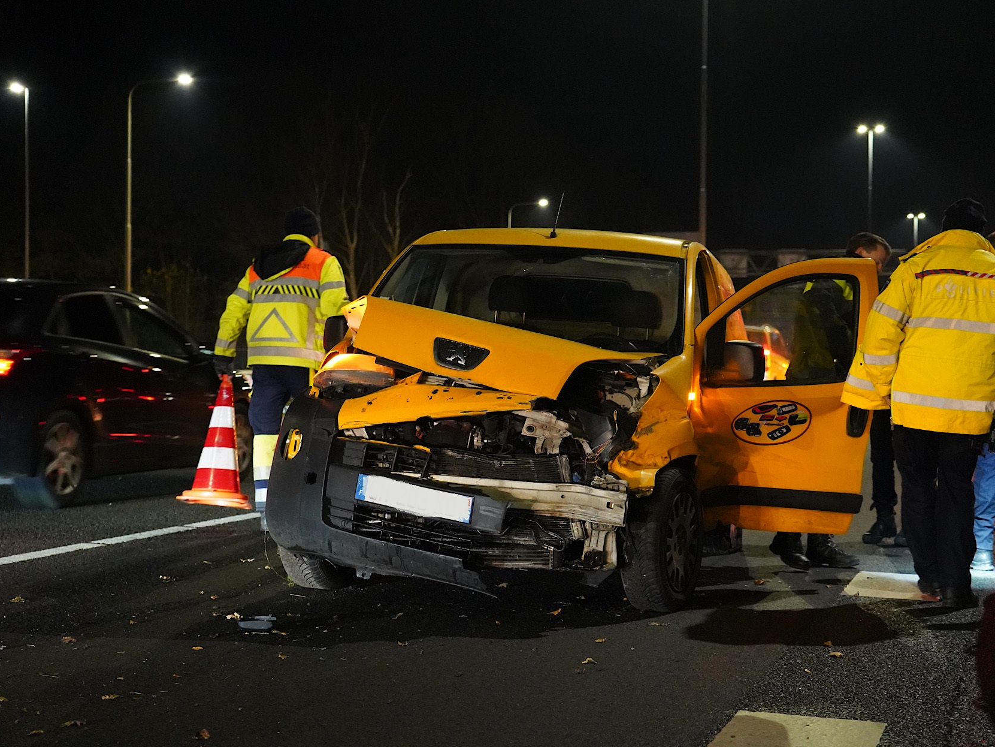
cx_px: 564
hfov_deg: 32.1
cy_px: 374
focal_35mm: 60
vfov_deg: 24.4
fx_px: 1725
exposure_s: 1/80
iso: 12800
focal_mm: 54
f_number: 4
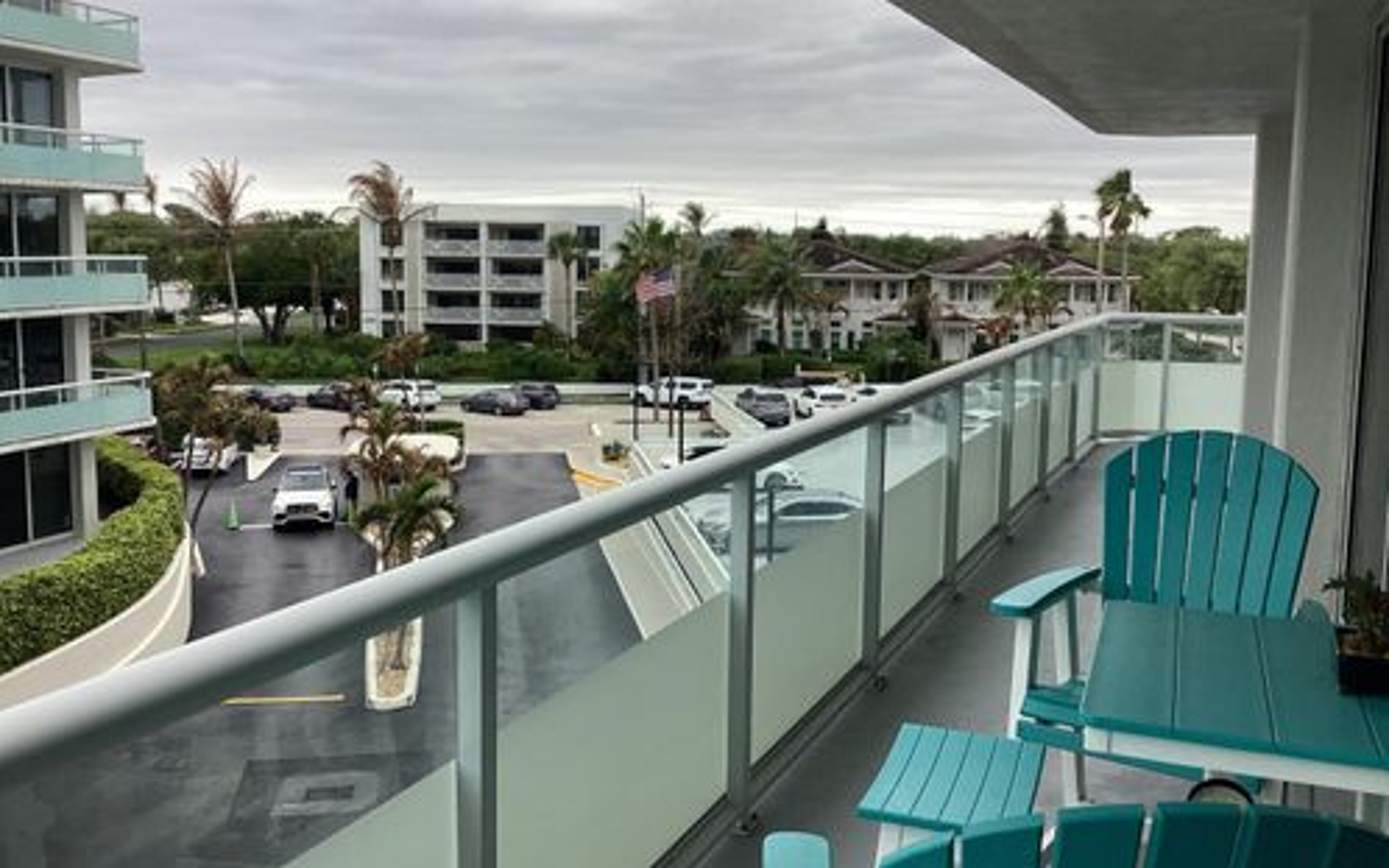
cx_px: 694
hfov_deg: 58.2
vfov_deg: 38.3
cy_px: 389
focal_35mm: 33
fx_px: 1249
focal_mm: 3.3
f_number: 2.4
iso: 25
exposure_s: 1/275
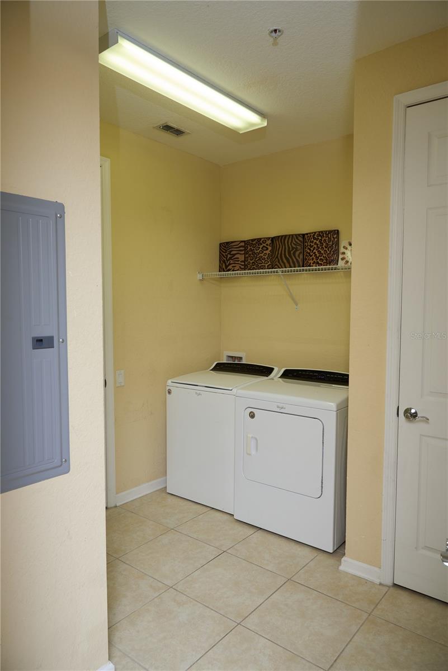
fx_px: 448
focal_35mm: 24
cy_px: 336
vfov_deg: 73.7
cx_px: 224
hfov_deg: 53.2
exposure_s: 1/50
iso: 500
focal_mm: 24
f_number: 7.1
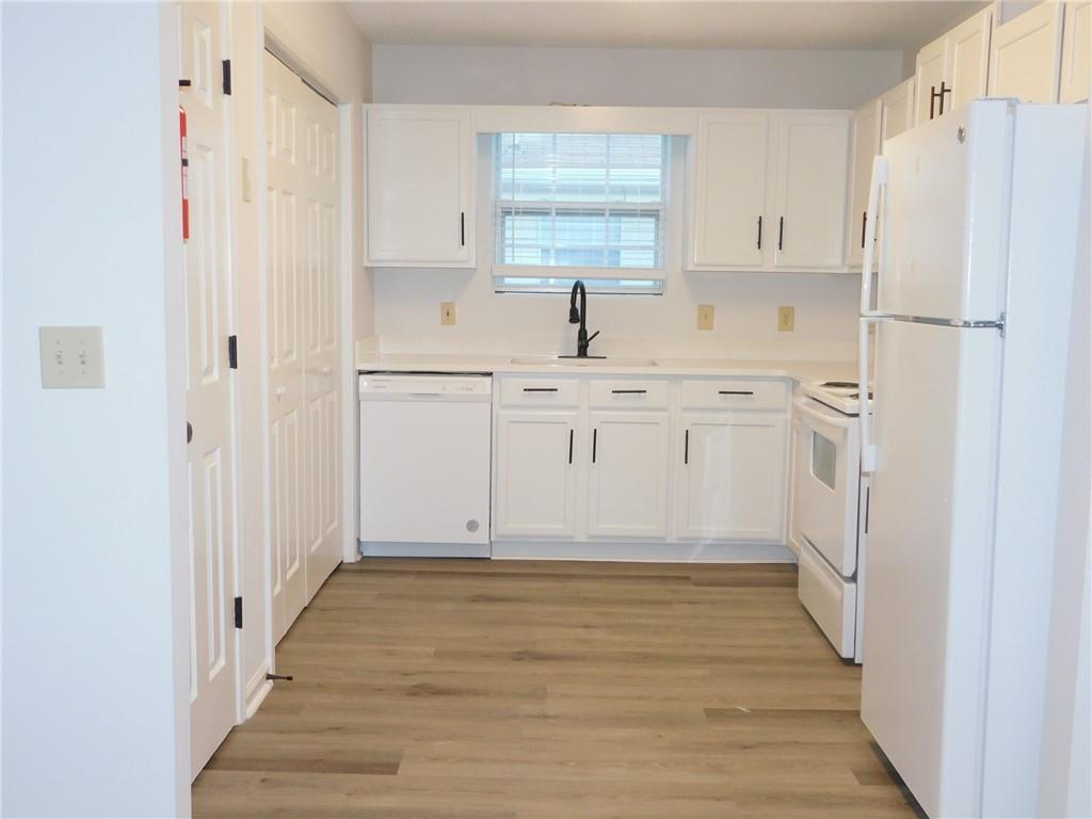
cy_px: 410
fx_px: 1136
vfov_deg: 39.7
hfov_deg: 51.4
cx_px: 546
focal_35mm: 36
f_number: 3.5
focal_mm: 6.3
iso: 200
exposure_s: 1/30
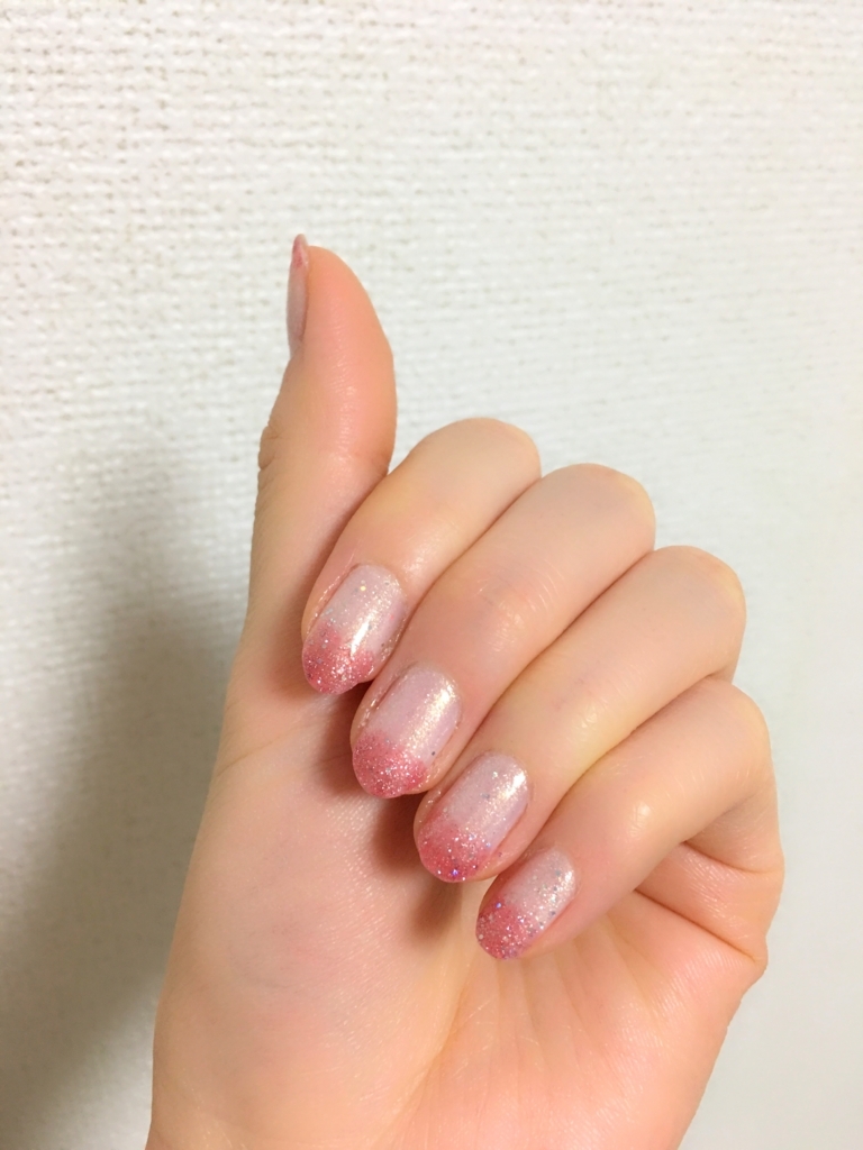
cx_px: 432
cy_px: 575
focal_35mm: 29
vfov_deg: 61.7
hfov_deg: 48.2
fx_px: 964
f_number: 2.2
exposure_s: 1/30
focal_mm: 4.15
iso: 100
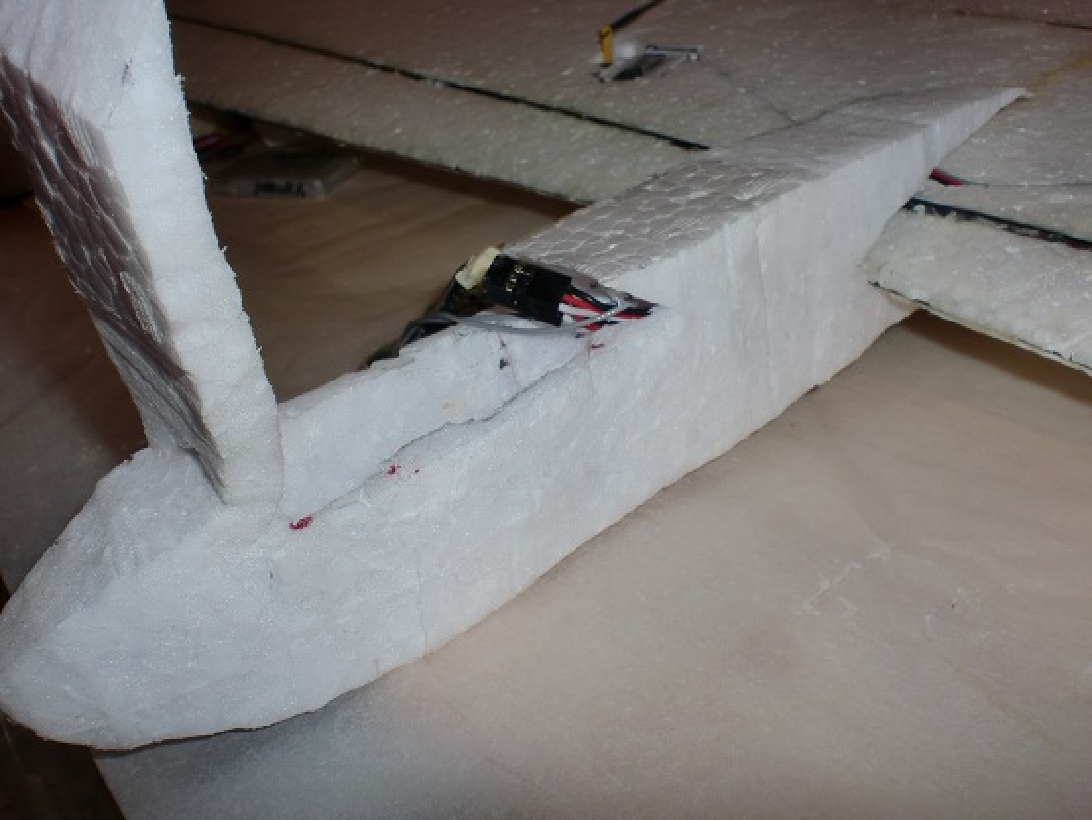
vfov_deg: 40.7
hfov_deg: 52.6
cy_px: 410
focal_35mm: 35
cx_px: 546
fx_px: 1105
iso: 64
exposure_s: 1/60
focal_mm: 6.3
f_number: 5.6
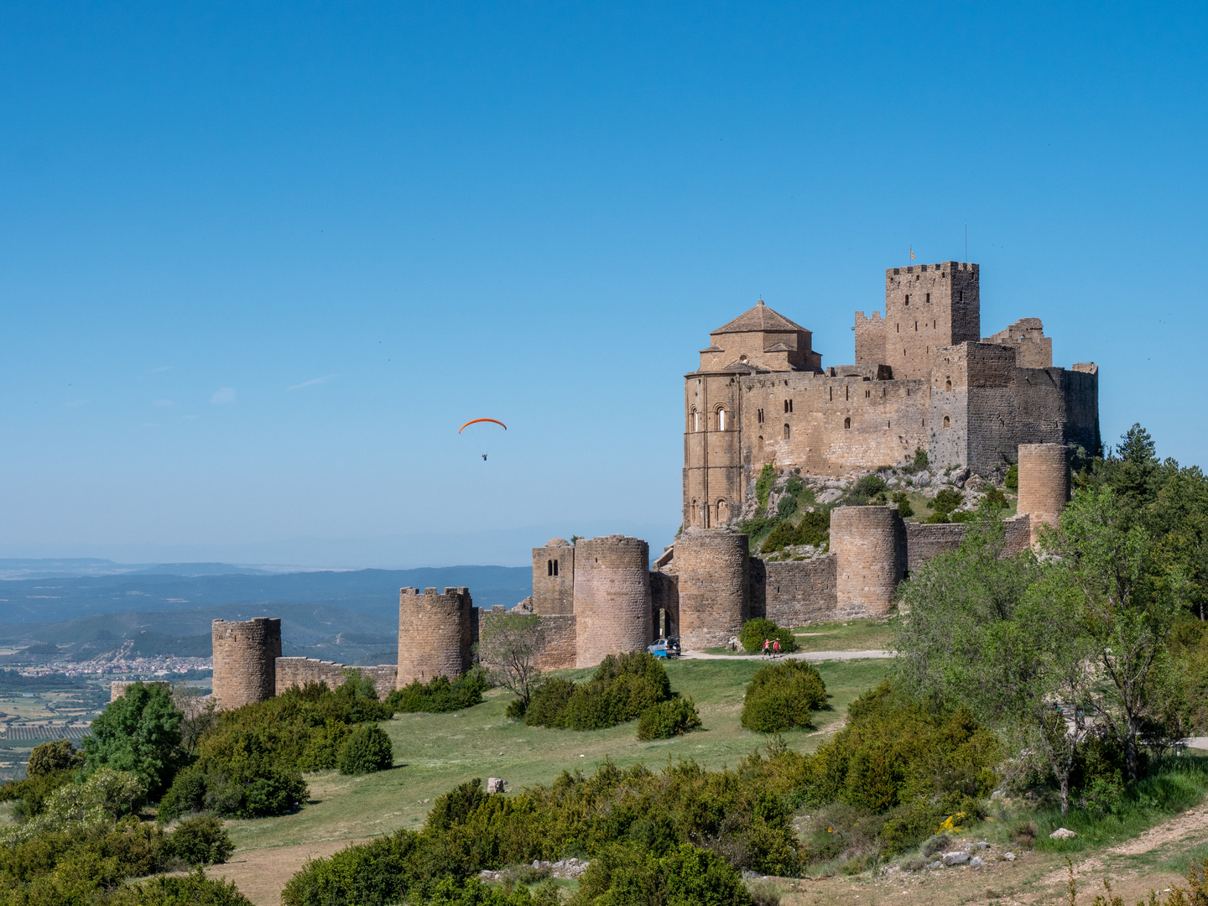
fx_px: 2373
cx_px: 604
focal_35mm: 68
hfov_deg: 28.6
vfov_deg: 21.6
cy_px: 453
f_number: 11
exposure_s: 1/400
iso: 200
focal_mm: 34
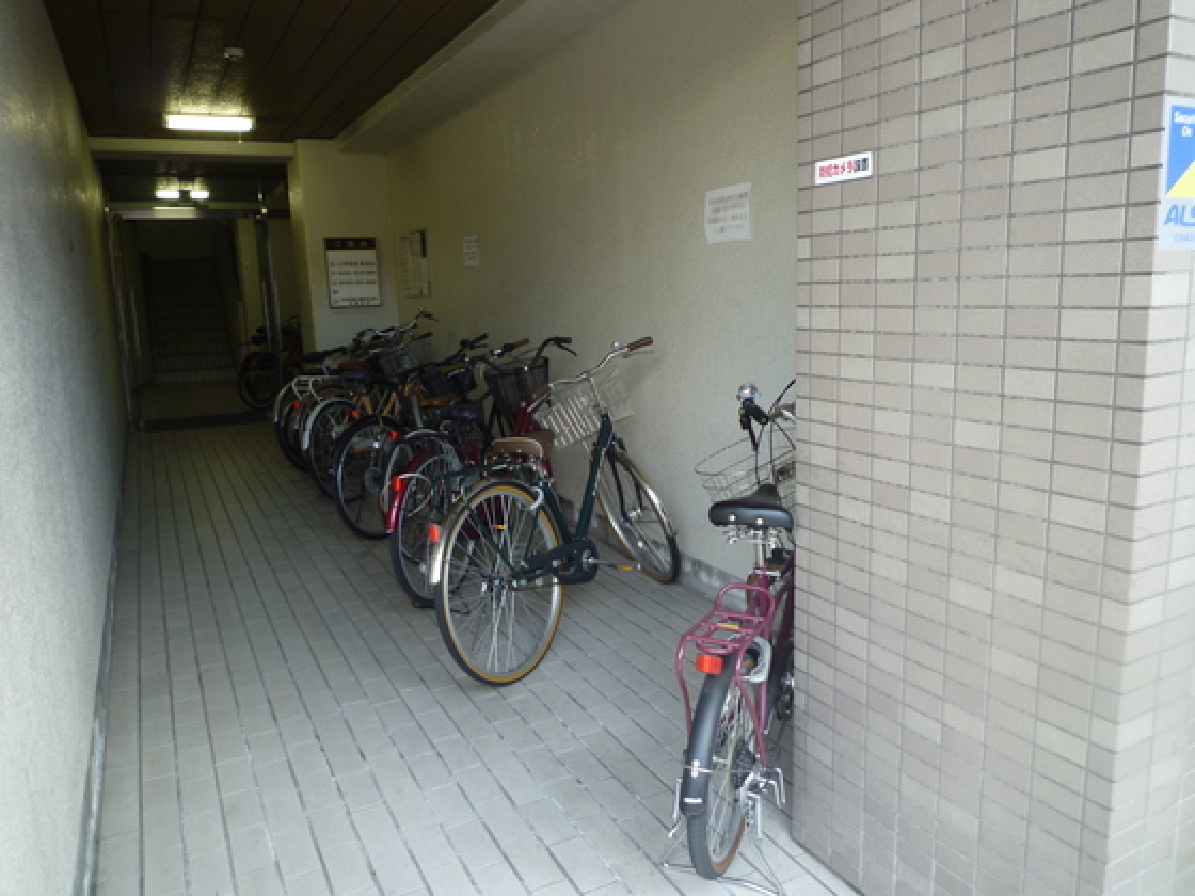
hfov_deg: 69.4
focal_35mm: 25
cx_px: 598
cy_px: 448
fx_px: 863
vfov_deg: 54.9
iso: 100
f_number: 2.8
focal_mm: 4.4
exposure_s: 1/30
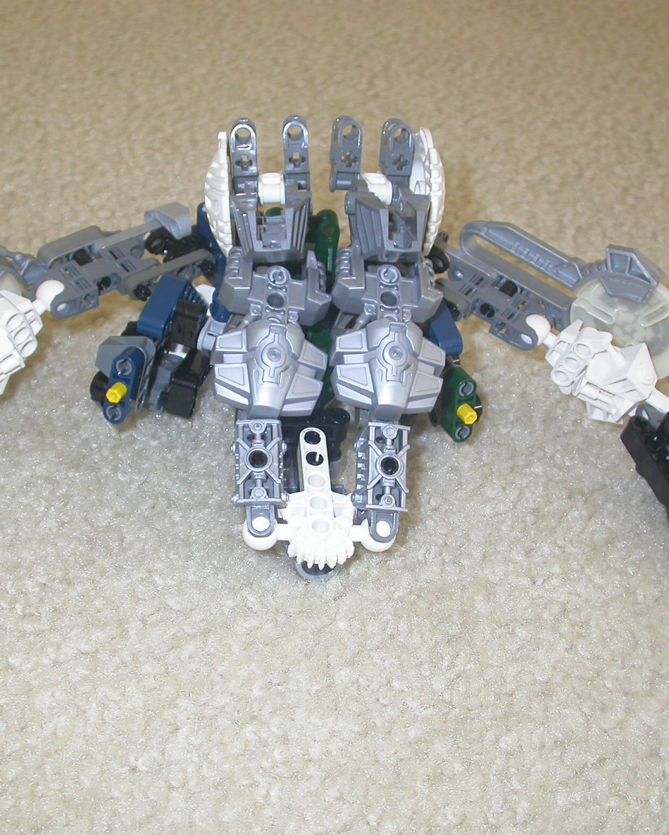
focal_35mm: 50
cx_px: 293
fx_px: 1237
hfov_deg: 30.2
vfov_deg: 37.3
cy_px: 419
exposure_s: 1/60
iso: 100
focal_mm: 7.85
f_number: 2.6
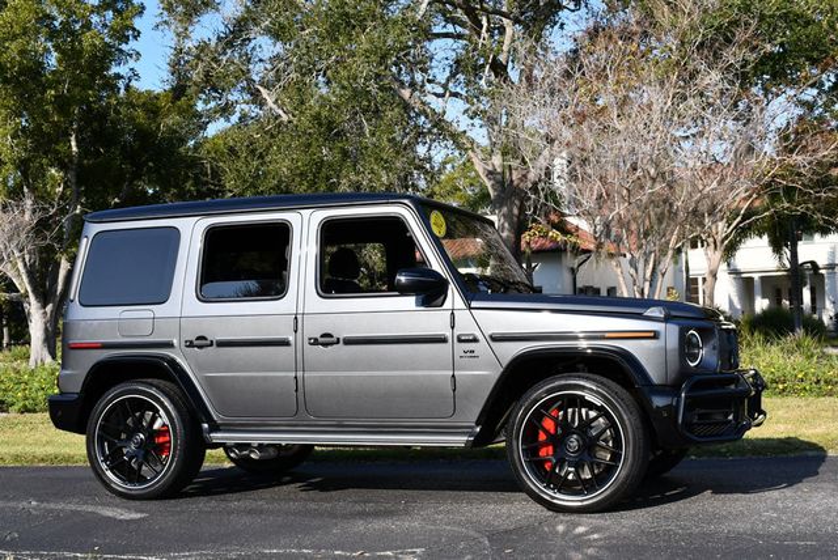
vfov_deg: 27.0
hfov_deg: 39.6
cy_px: 280
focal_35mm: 50
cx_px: 419
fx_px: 1165
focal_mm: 25
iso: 110
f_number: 8
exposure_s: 1/250
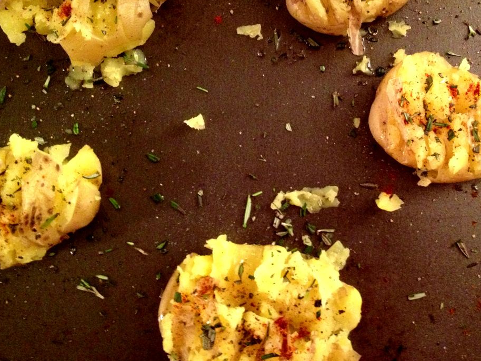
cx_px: 320
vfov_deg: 29.6
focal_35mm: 49
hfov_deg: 38.5
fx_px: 681
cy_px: 147
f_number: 2.4
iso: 400
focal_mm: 4.28
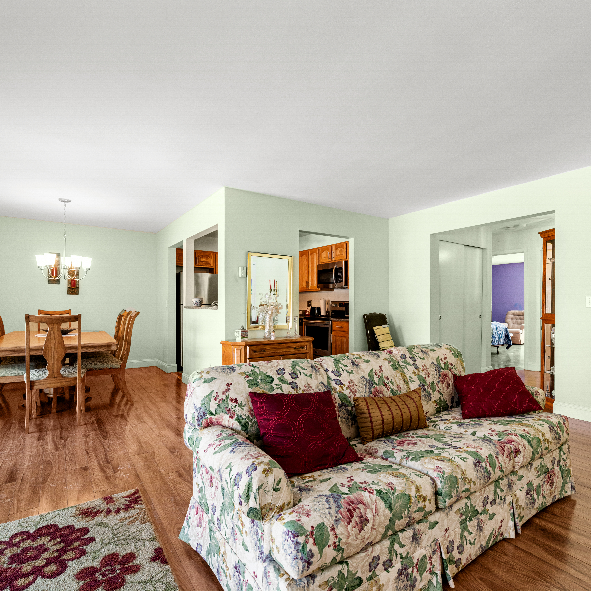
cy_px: 293
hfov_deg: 80.4
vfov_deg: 80.7
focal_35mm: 18
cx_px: 330
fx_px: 348
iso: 320
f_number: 9
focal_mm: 14
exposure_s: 1/3
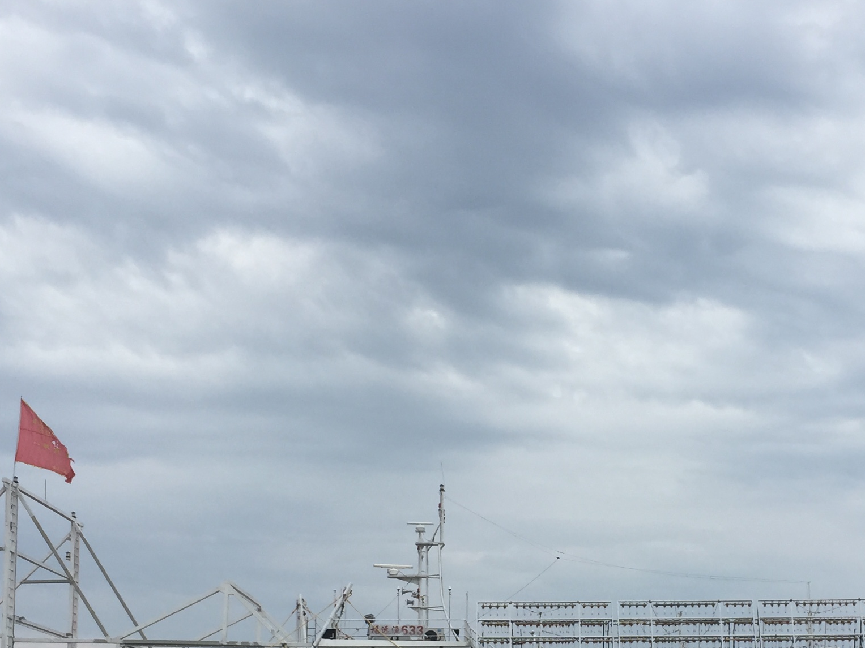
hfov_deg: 31.1
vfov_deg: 23.1
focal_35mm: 62
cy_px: 581
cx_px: 535
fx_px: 1549
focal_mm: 4.15
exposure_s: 1/1130
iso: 32
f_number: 2.2
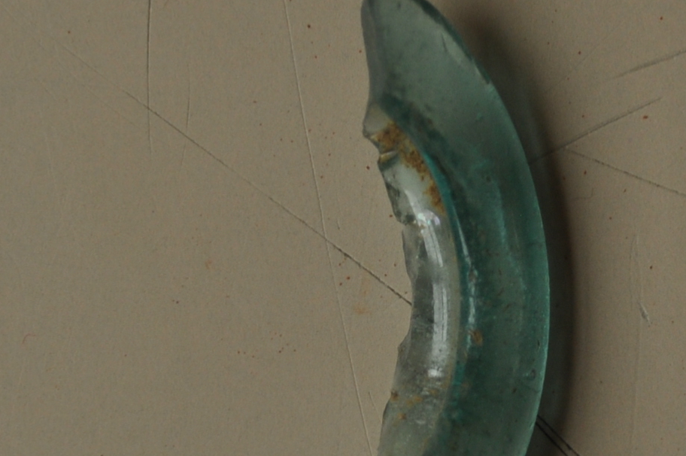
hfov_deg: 10.2
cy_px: 300
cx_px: 462
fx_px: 3826
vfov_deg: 6.8
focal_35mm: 201
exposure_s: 1/100
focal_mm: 38
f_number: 5
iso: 250
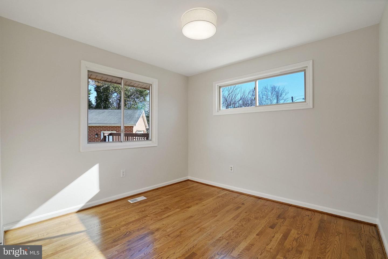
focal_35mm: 16
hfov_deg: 96.7
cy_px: 130
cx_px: 194
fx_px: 172
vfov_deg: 73.7
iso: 1250
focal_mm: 16
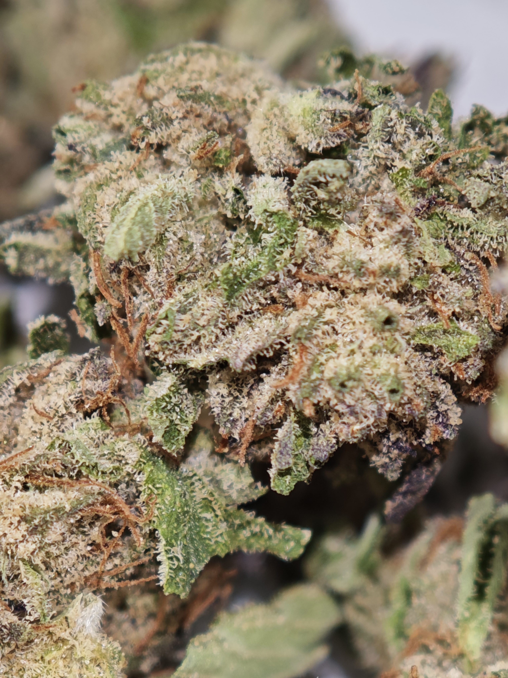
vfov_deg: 12.9
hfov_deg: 9.7
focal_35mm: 153
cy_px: 339
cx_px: 254
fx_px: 2994
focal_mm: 11.5
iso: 50
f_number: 1.8
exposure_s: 1/120
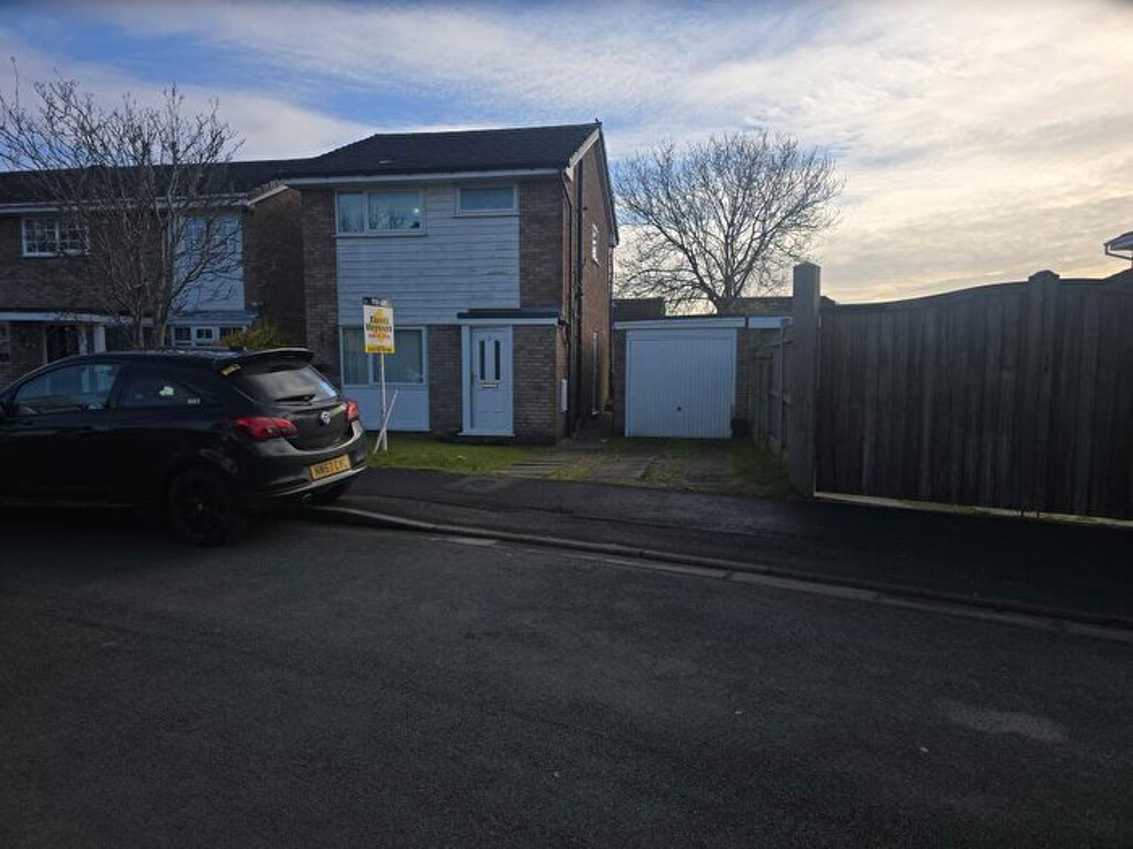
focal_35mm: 23
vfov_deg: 58.9
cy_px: 424
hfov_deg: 73.9
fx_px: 753
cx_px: 566
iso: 12
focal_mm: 6.3
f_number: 1.7
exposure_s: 1/986
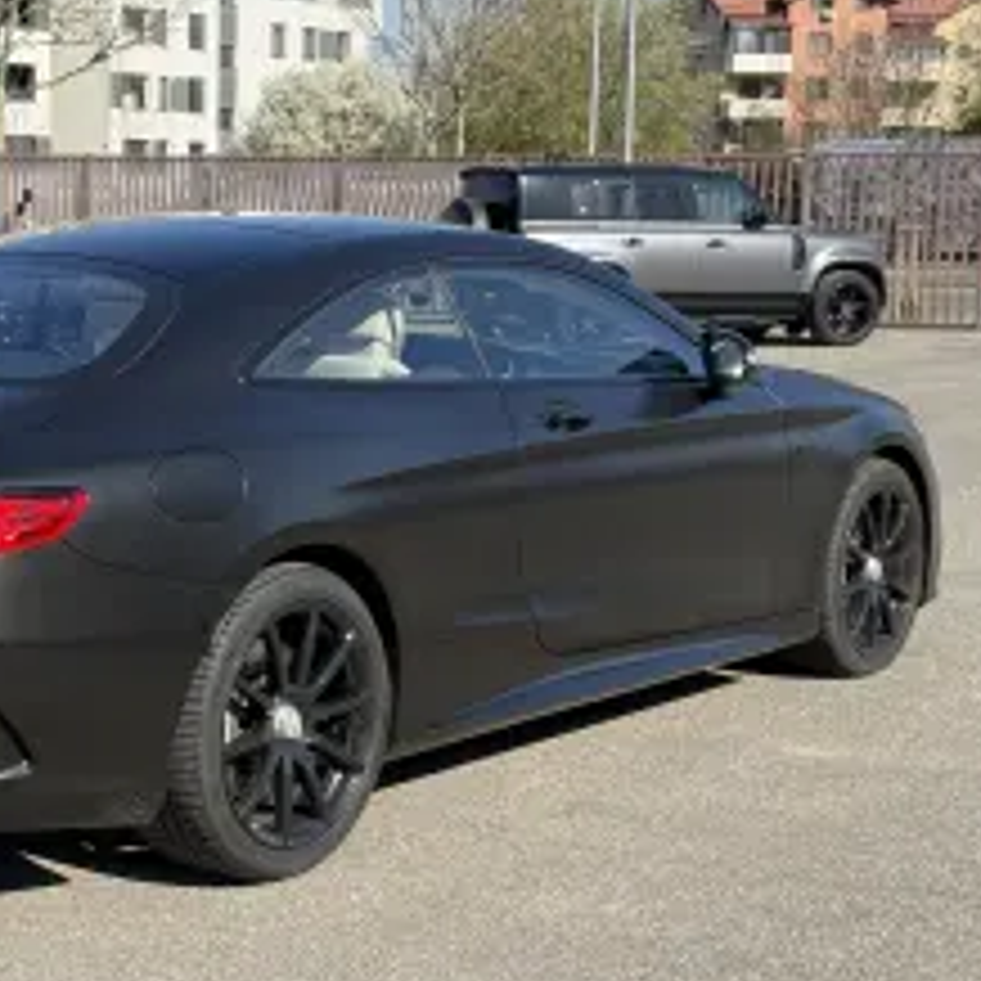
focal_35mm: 70
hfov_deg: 24.3
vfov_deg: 24.6
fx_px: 2244
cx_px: 220
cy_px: 572
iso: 80
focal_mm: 6.76
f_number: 1.78
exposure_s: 1/2577
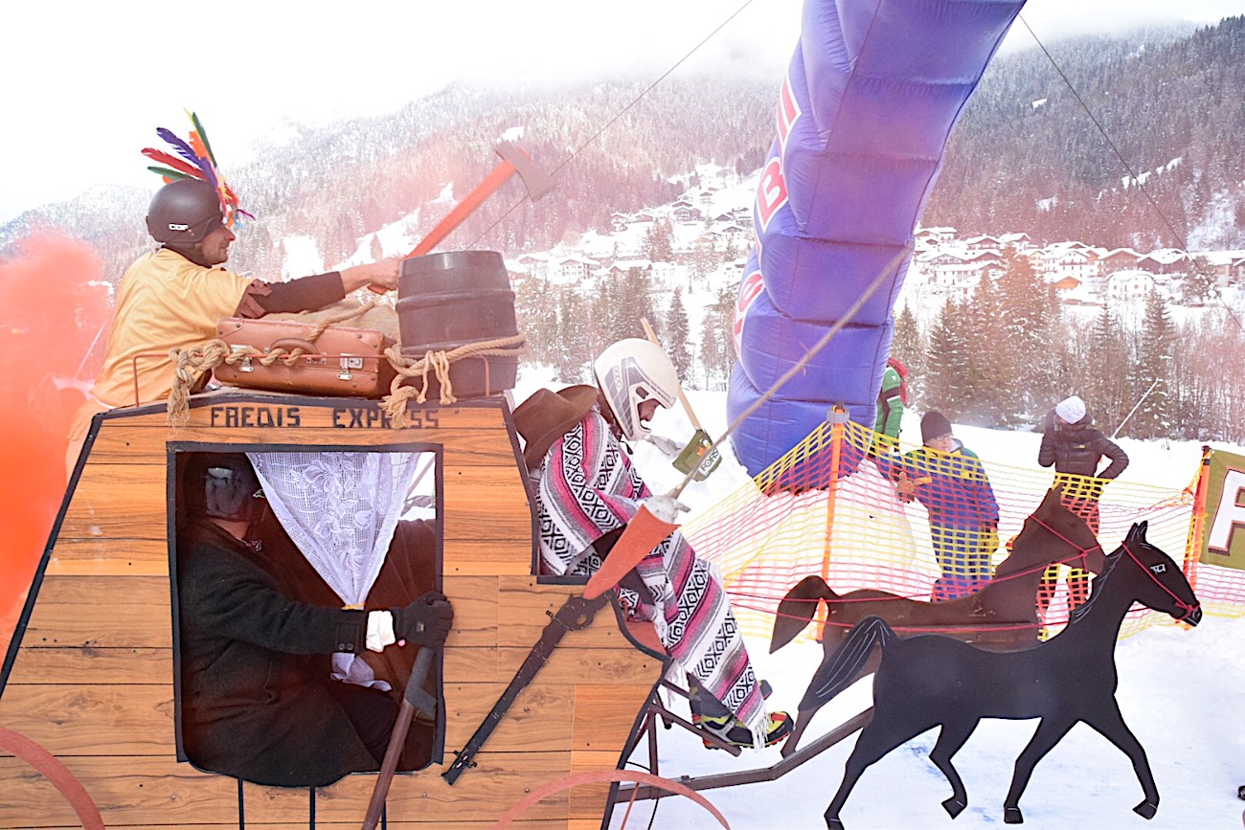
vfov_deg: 40.0
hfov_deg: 57.2
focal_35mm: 33
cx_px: 622
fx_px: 1141
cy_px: 415
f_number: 20
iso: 1600
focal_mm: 22
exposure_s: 1/200
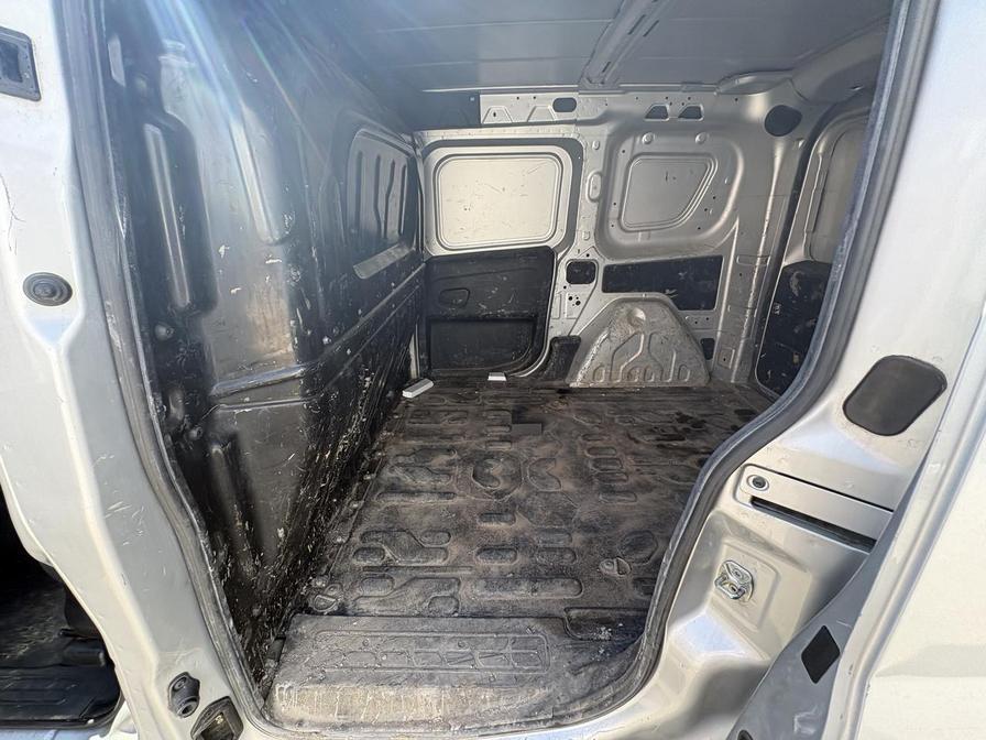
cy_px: 370
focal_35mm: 14
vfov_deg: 85.7
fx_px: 399
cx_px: 493
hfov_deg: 102.1
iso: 64
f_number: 2.2
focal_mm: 2.22
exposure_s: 1/136
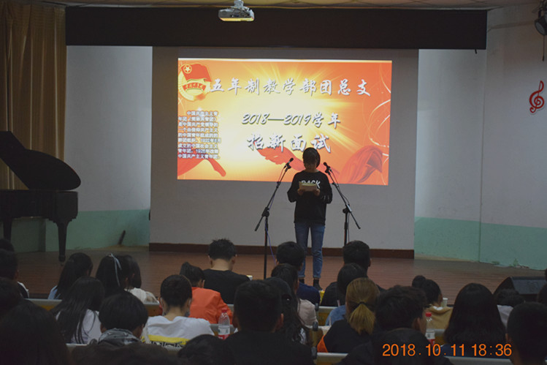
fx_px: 775
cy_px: 182
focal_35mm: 51
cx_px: 274
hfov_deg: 38.9
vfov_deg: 26.5
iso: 2800
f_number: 4.5
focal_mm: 34
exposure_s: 1/60
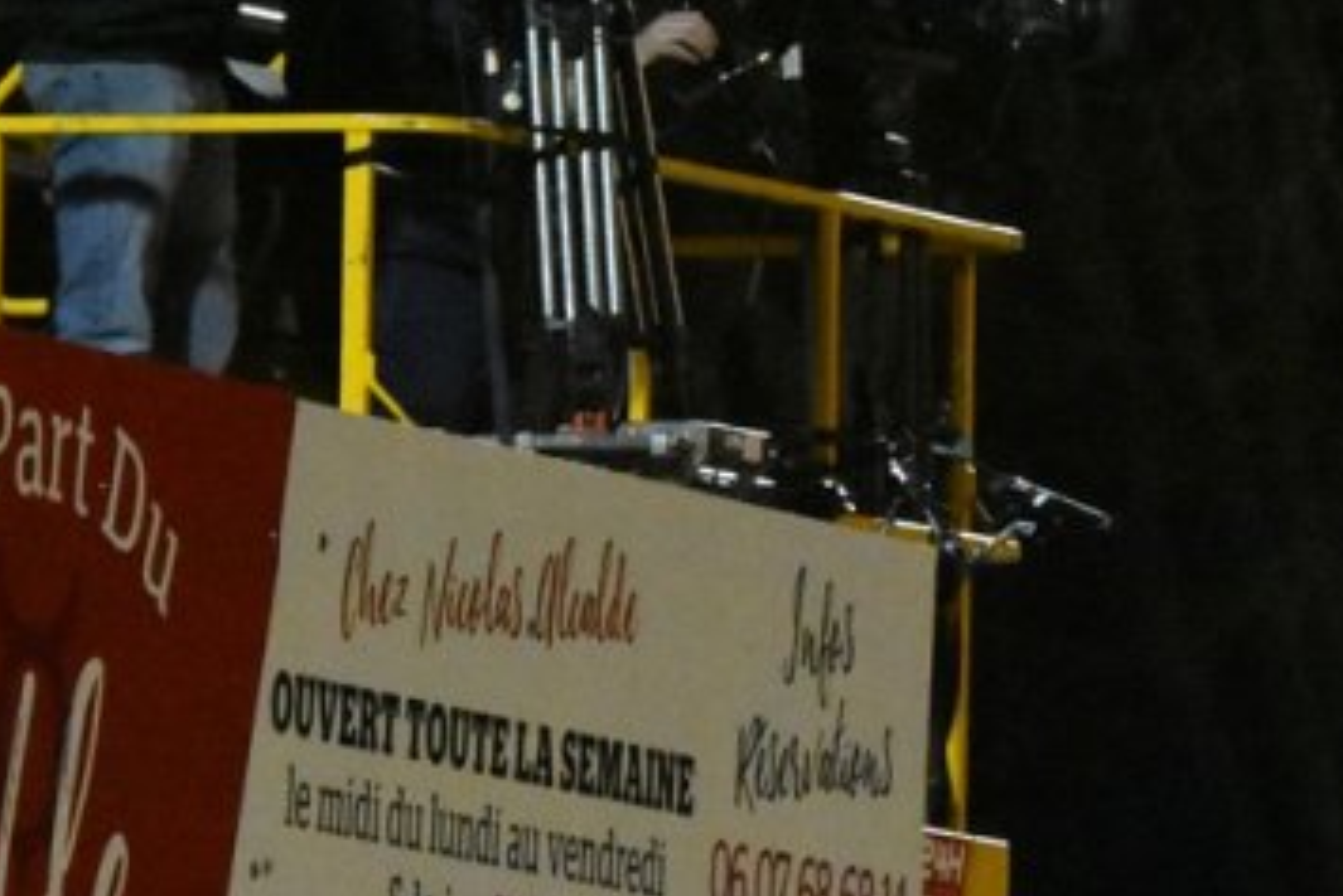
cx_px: 250
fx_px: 40342
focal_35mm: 1081
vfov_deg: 1.3
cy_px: 495
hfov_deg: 1.9
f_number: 5.6
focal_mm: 250
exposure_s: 1/640
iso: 8000
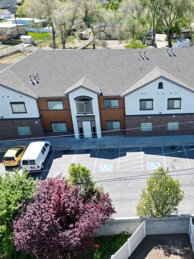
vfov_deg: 51.4
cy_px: 132
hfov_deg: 38.7
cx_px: 143
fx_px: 269
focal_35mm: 36
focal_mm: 6.72
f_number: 1.7
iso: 200
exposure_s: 1/2000
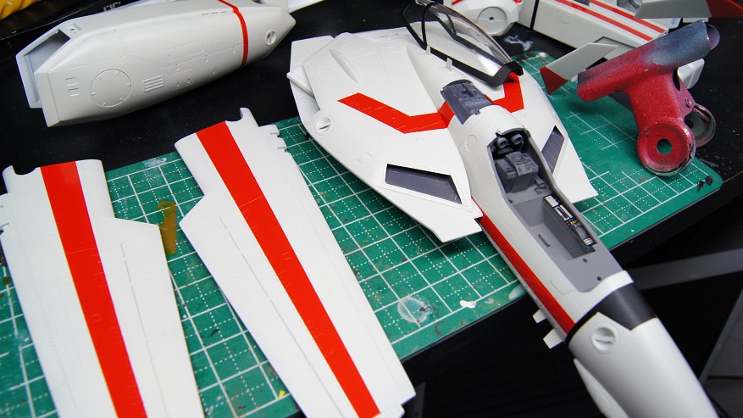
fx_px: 571
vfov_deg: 40.2
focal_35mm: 29
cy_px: 211
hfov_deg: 66.1
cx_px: 372
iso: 500
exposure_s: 1/30
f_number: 13
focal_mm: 18
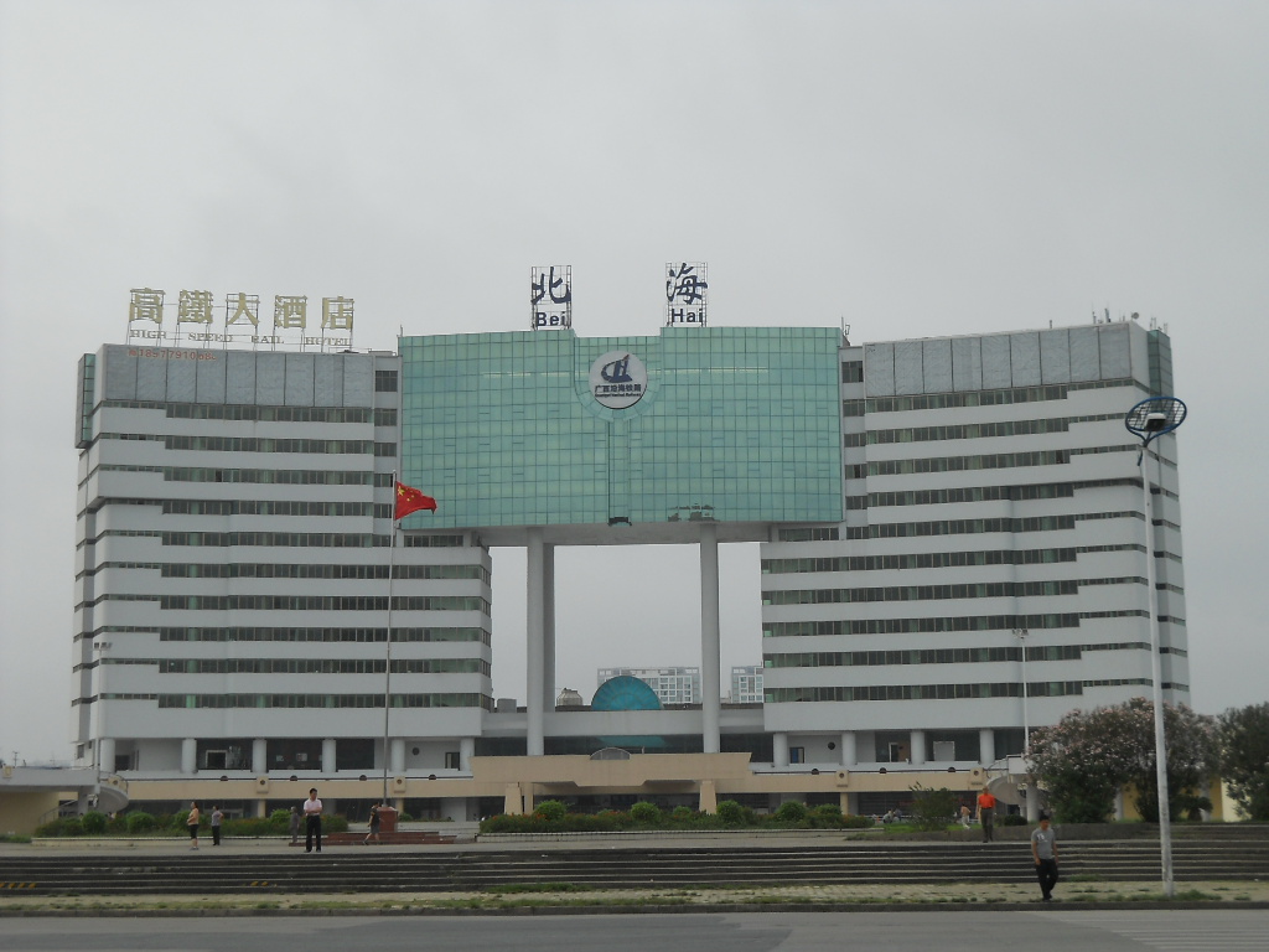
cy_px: 476
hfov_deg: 29.4
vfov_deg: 22.3
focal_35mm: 66
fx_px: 2420
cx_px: 634
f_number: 7.1
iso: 80
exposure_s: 1/160
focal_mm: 10.84
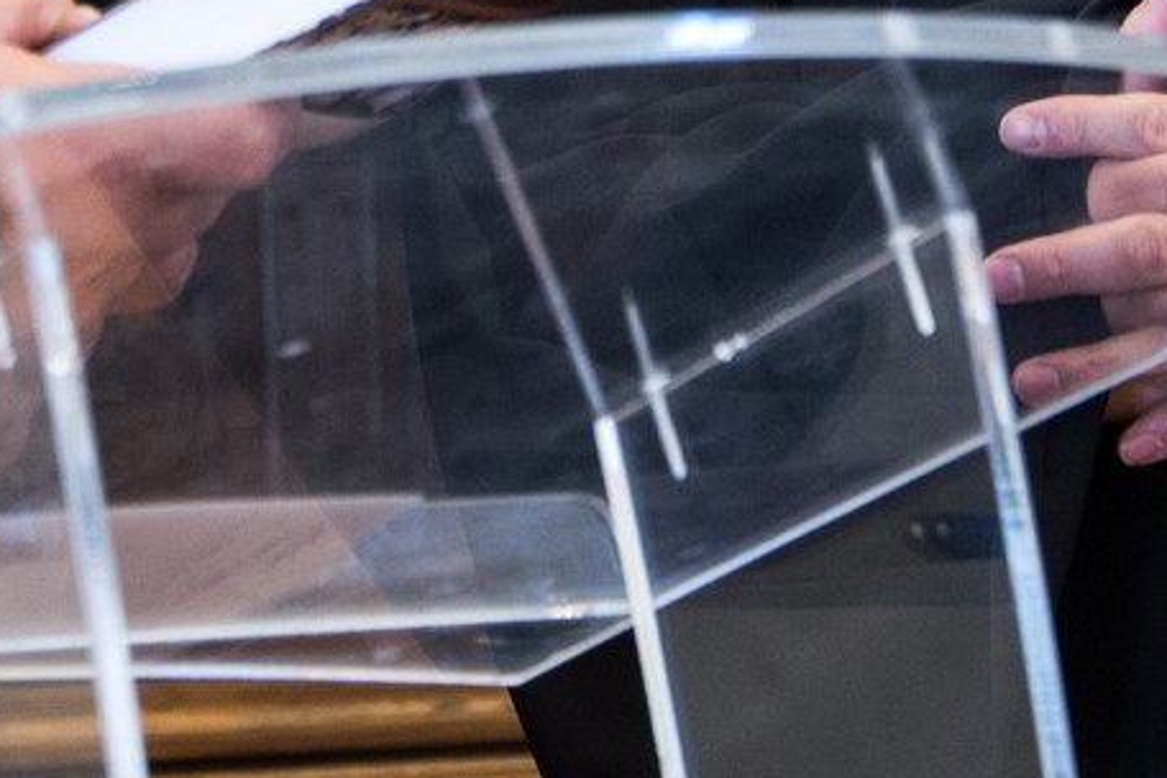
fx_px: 13614
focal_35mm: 420
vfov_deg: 3.3
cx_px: 530
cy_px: -573
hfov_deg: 4.9
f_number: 5.3
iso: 2000
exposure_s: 1/30
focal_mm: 100
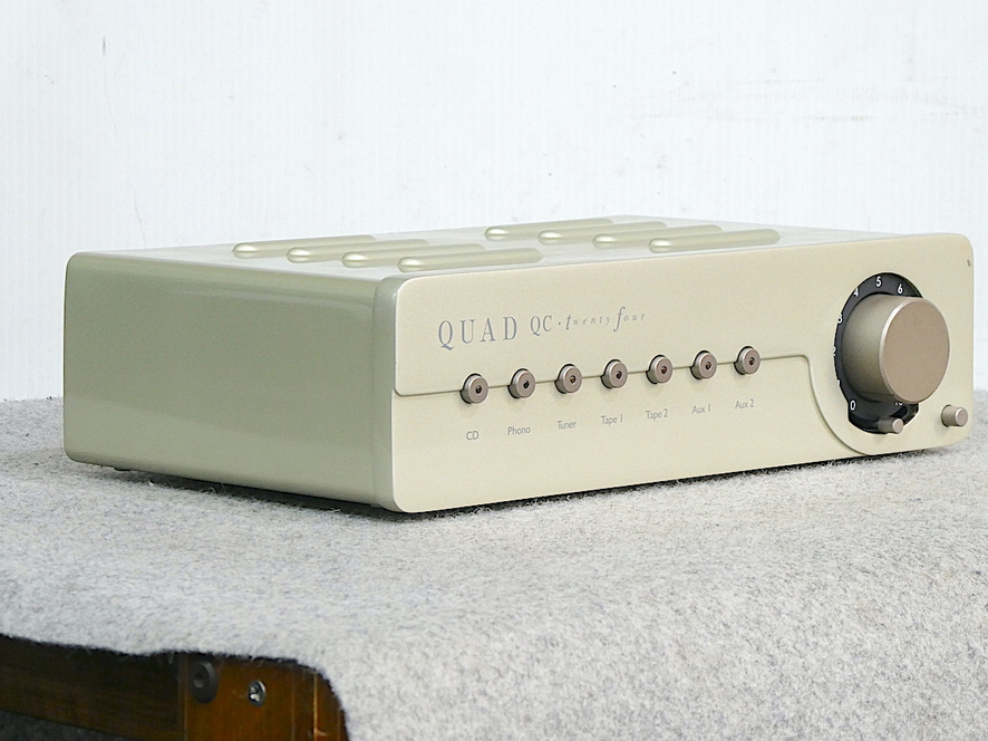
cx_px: 519
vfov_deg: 9.6
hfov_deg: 12.7
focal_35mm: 155
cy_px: 365
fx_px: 4423
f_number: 5.4
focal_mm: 25.6
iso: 200
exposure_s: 1/10
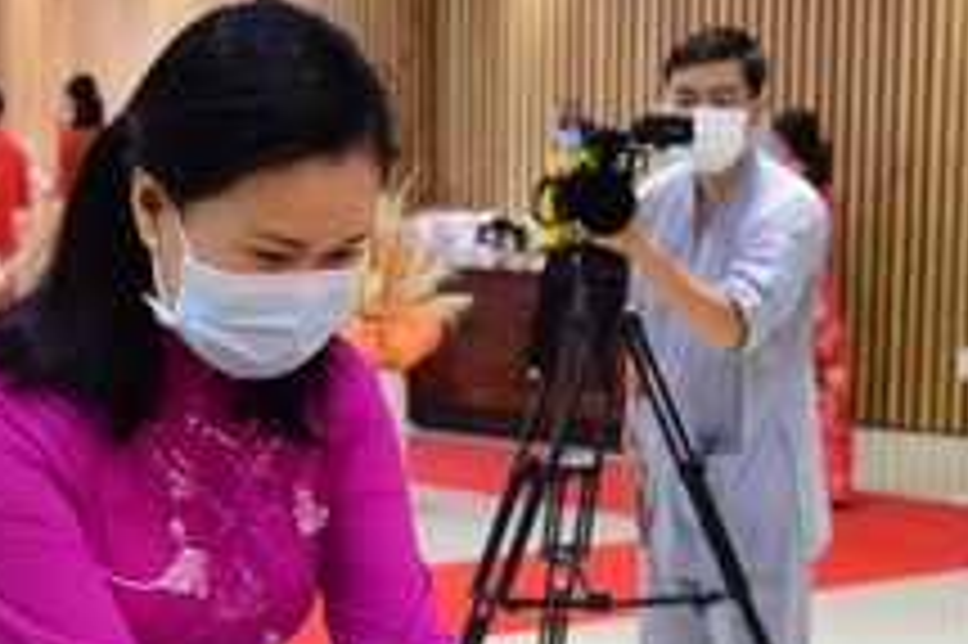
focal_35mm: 115
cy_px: 748
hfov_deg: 17.8
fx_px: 3090
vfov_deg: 11.7
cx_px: 351
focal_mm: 38
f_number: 4.5
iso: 800
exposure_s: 1/40
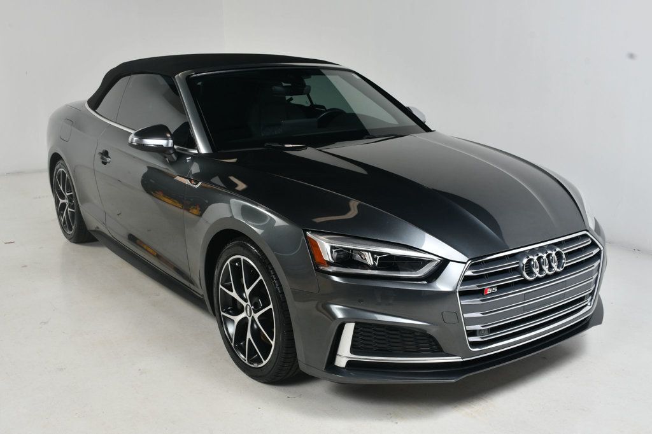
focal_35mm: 39
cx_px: 326
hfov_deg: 49.6
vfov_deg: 34.2
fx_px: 706
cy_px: 217
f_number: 11
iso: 100
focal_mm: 26
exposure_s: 1/160
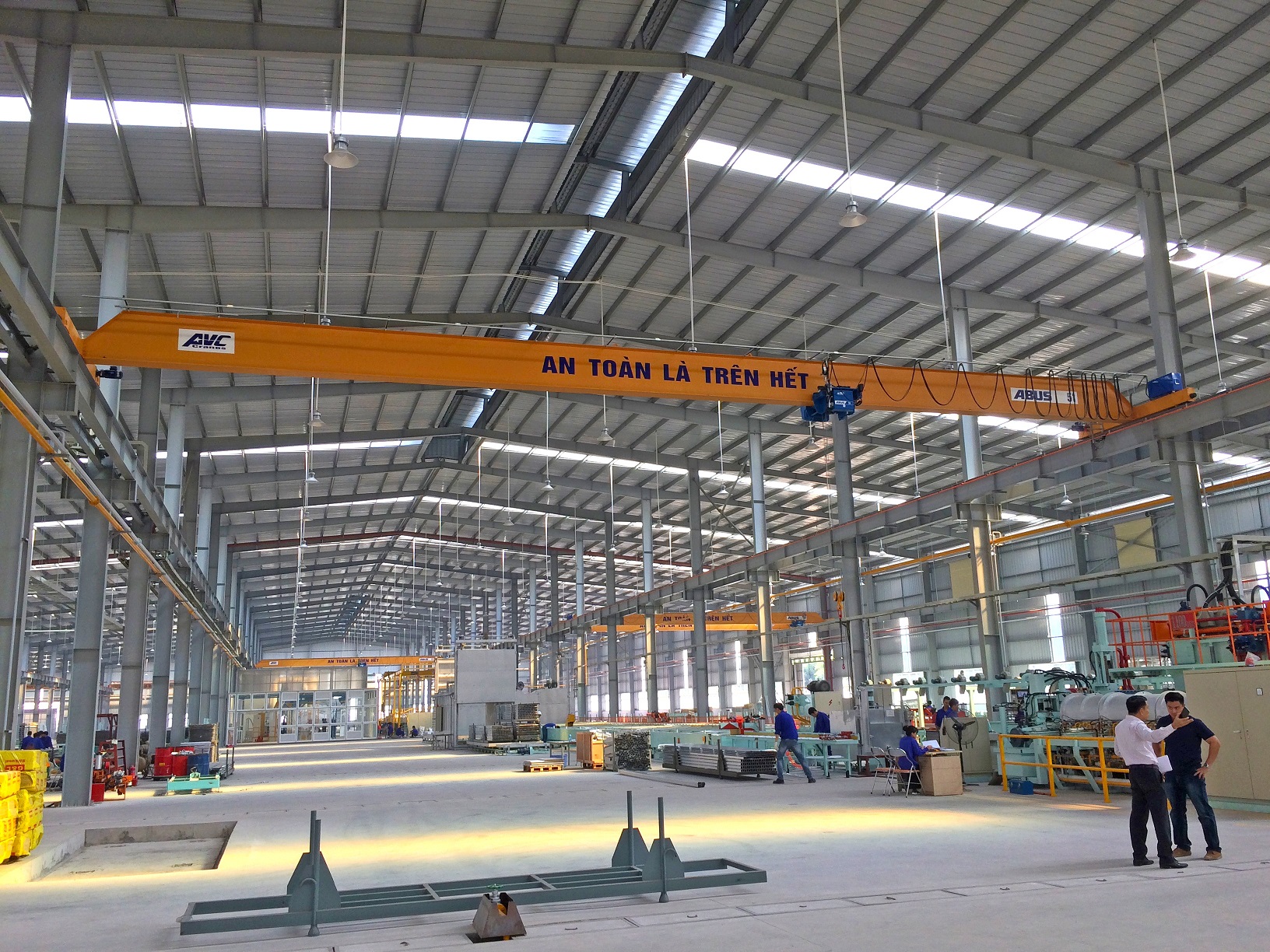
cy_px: 476
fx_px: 1064
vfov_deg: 48.2
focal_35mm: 29
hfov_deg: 61.7
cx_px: 635
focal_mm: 4.15
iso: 40
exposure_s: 1/100
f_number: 2.2
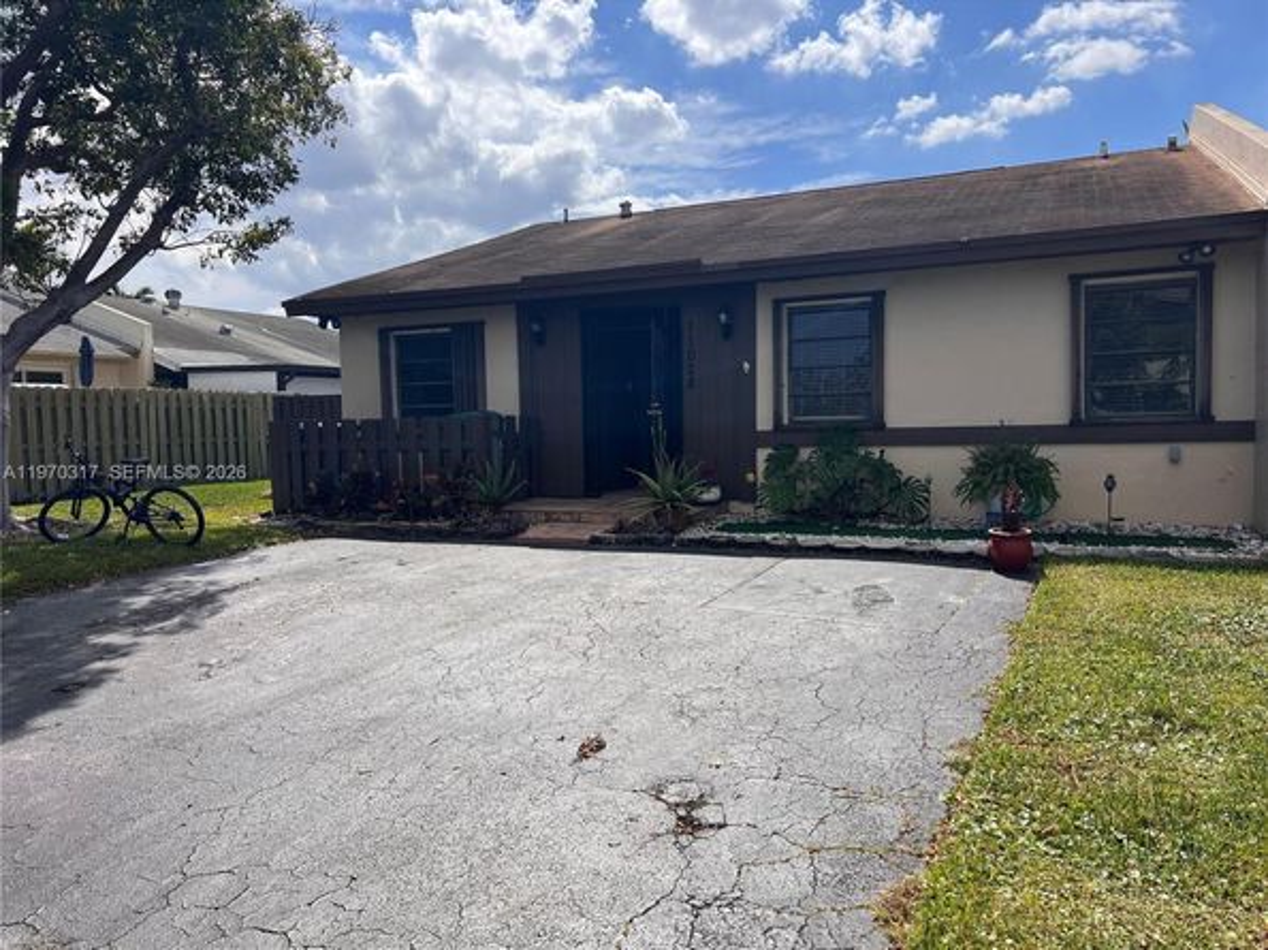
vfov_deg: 53.0
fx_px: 952
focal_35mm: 26
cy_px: 475
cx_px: 634
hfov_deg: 67.3
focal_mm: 5.7
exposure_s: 1/5587
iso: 50
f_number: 1.5
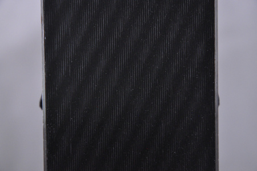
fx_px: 1123
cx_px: 128
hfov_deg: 13.1
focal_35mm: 158
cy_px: 86
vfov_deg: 8.7
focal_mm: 105
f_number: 9.5
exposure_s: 1/125
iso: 3200
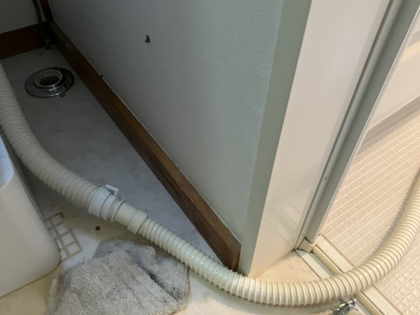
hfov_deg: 58.3
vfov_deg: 45.4
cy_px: 142
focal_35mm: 31
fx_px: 376
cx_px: 209
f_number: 1.8
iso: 400
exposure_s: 1/40
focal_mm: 3.99
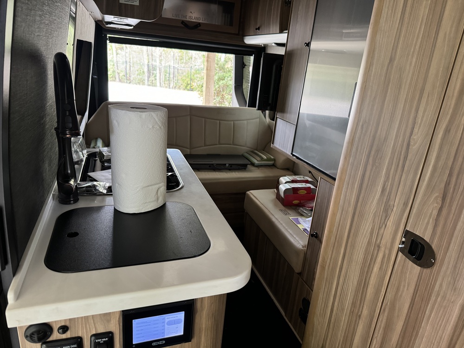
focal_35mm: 24
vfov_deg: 56.8
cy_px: 174
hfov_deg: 71.6
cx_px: 232
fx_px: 322
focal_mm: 6.76
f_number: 1.78
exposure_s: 1/60
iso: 500
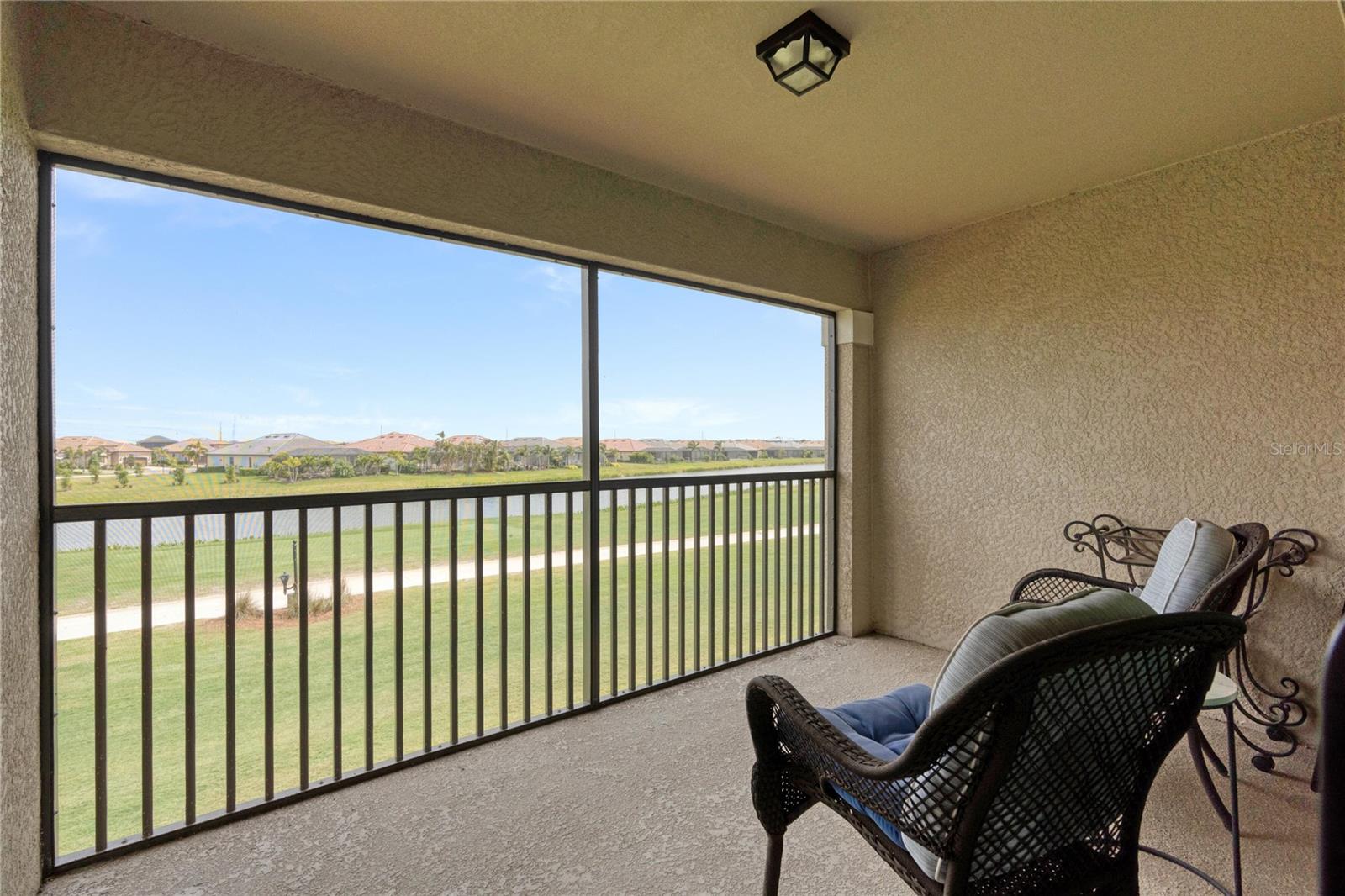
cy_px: 448
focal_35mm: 16
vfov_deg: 73.7
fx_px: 598
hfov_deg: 96.7
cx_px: 672
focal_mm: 16
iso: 1600
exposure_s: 1/400
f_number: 8
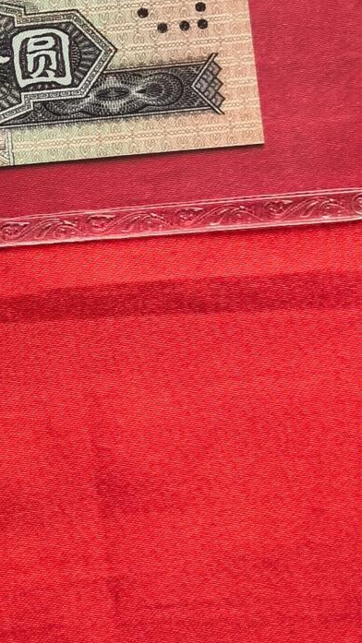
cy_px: 171
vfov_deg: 15.8
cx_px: -260
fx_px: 2304
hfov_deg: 8.7
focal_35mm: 135
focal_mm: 6.98
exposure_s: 1/649
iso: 50
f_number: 2
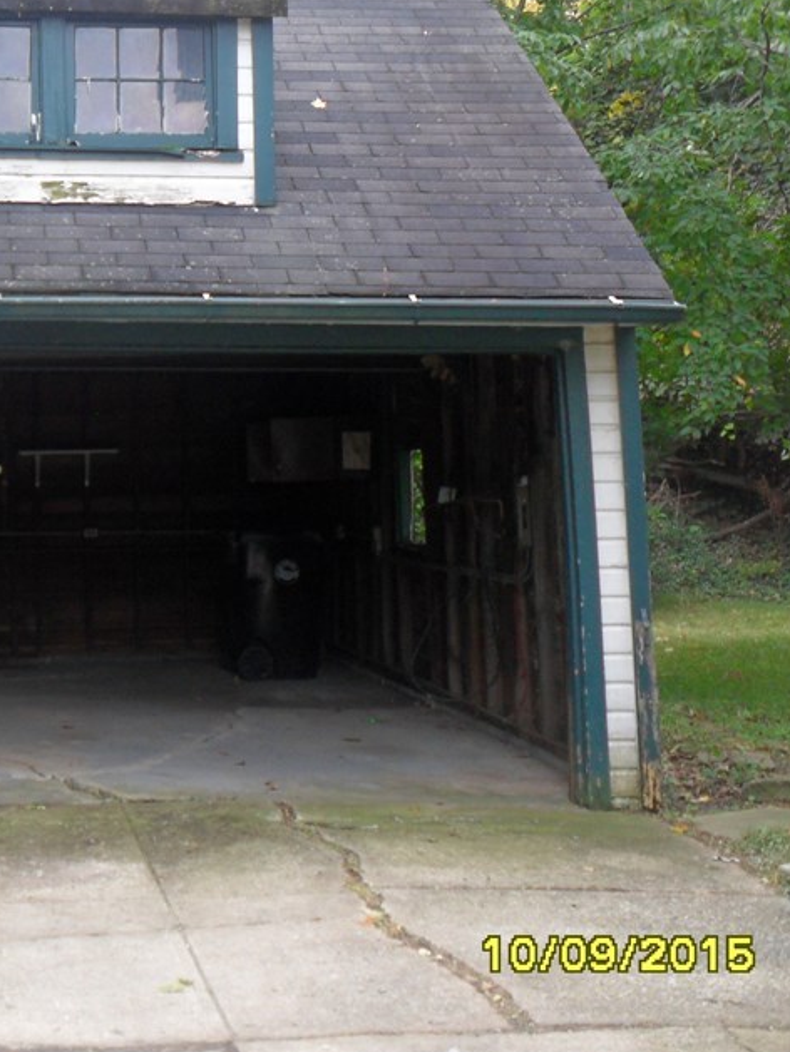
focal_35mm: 57
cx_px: -35
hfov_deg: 24.3
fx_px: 1734
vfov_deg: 33.7
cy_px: 435
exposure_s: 1/90
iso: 80
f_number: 3
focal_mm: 6.3
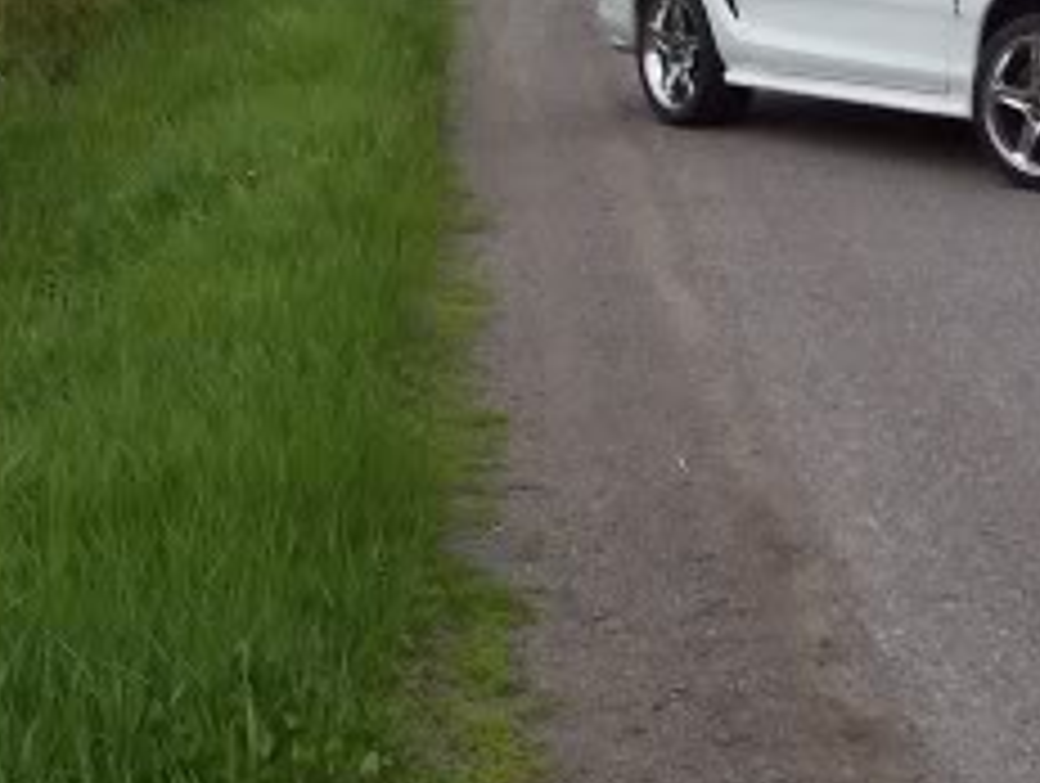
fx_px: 3039
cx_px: 1076
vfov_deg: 14.4
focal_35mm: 101
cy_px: -29
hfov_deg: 18.8
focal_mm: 7
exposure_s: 1/125
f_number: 3
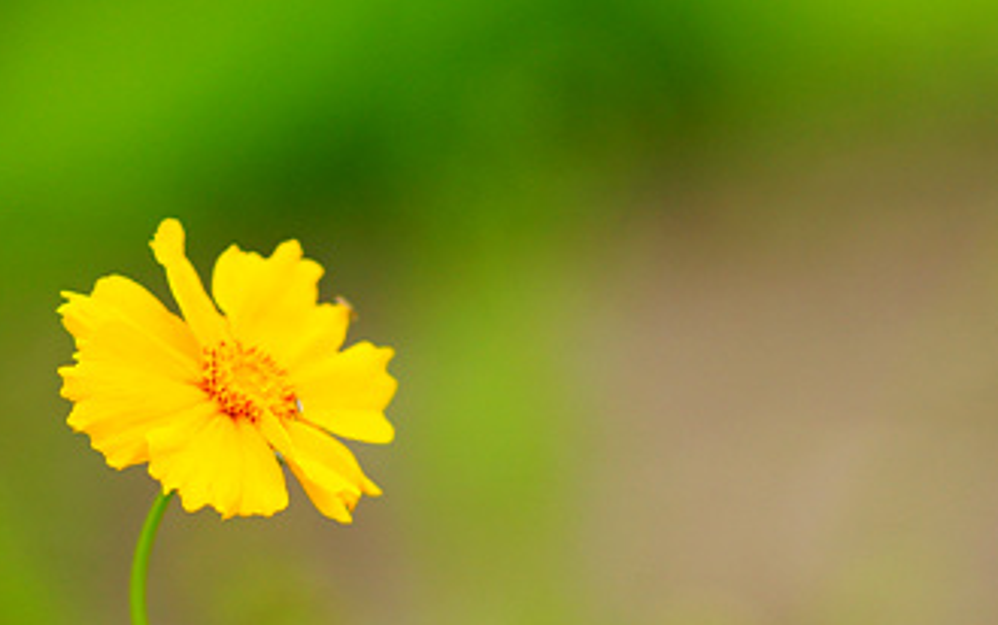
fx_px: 8735
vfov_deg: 4.1
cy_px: 725
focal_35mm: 321
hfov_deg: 6.5
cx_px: 922
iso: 200
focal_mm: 135
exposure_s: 1/1000
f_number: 2.2
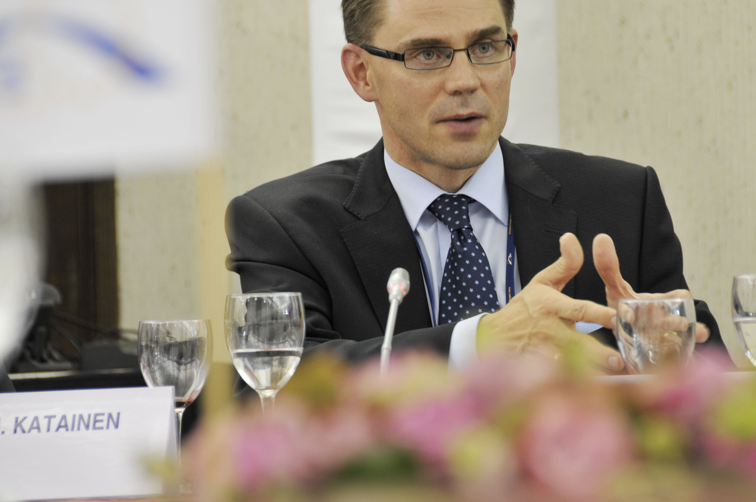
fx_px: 5810
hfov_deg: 7.4
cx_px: 424
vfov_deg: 4.9
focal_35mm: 277
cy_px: 202
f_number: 5.6
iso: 400
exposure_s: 1/30
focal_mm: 150
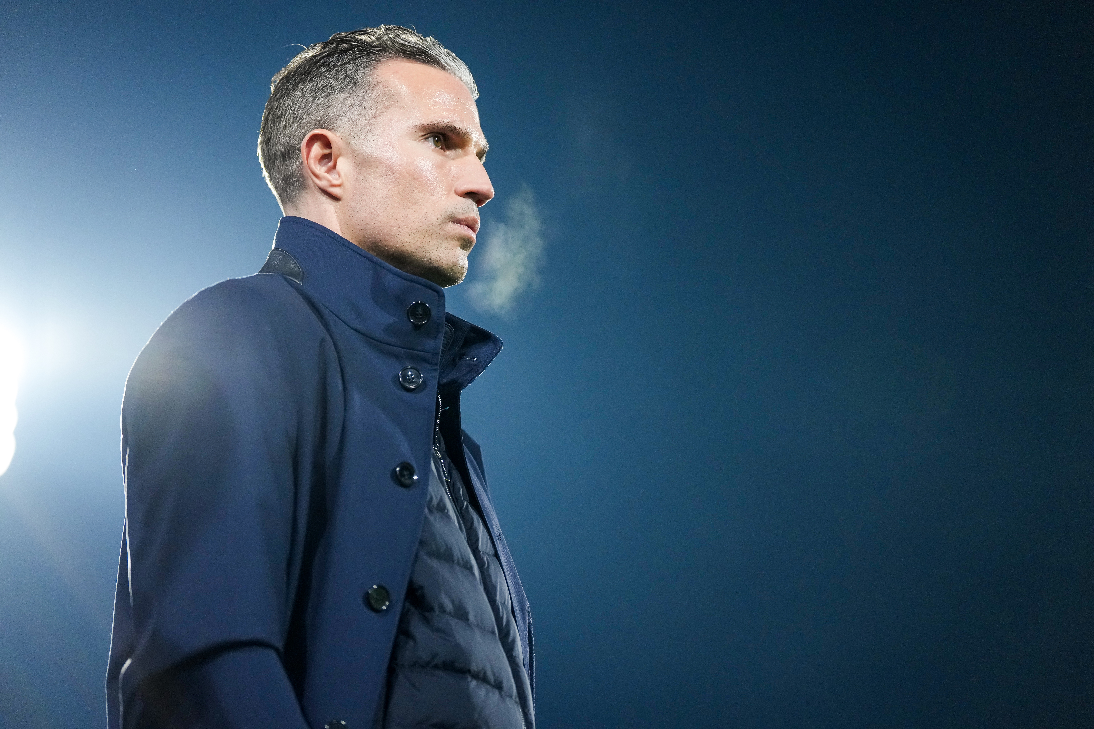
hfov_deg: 17.3
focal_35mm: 118
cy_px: 364
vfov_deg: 11.6
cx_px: 547
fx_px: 3586
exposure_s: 1/1600
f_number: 2.8
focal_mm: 118
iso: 3200
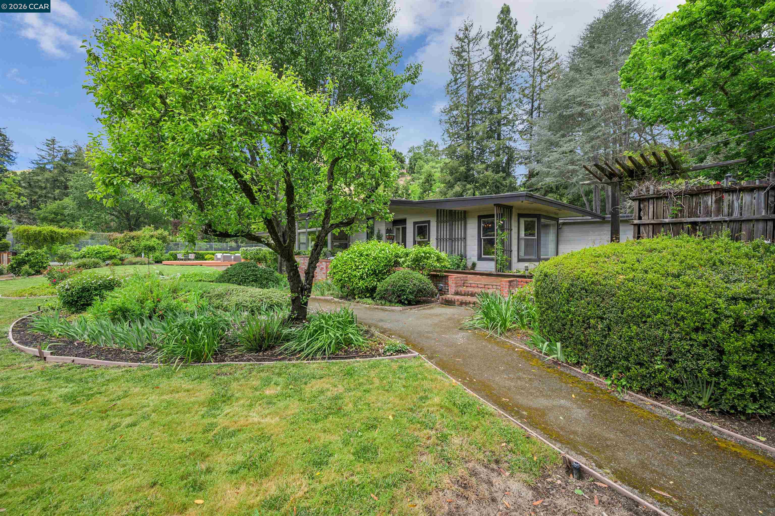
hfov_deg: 104.3
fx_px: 301
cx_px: 388
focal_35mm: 14
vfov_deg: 81.2
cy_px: 258
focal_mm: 14
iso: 400
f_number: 9
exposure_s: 1/320
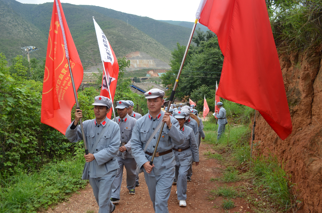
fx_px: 241
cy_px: 106
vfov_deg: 47.7
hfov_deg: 67.5
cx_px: 161
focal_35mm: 27
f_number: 4.5
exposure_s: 1/1000
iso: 400
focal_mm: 18
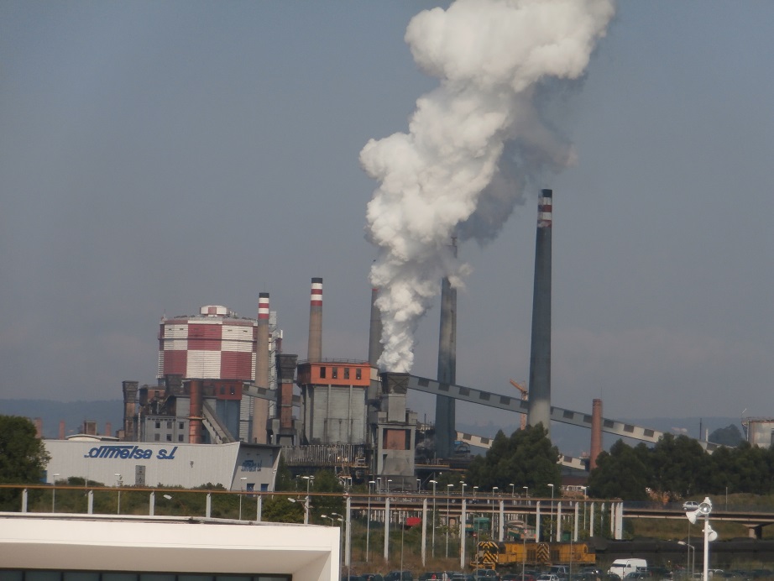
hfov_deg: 11.9
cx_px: 387
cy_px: 290
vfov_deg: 8.9
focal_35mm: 166
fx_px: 3713
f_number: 5.8
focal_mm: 29.39
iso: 100
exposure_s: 1/800
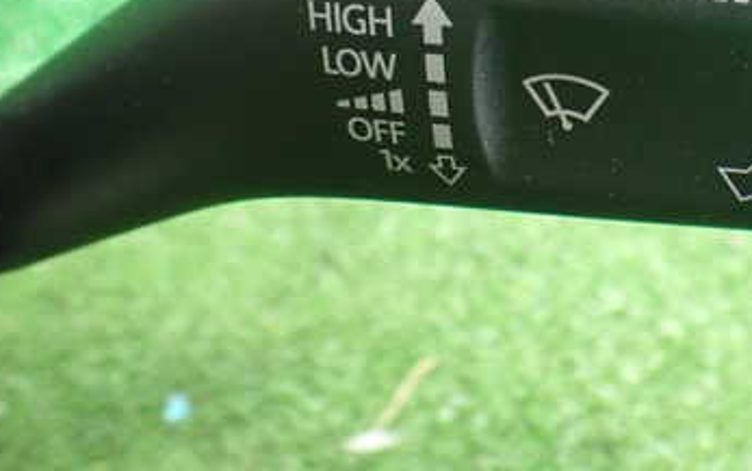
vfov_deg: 23.1
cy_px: 74
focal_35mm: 55
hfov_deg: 35.5
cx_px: 618
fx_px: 1127
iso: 800
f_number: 2.3
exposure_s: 1/60
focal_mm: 5.4
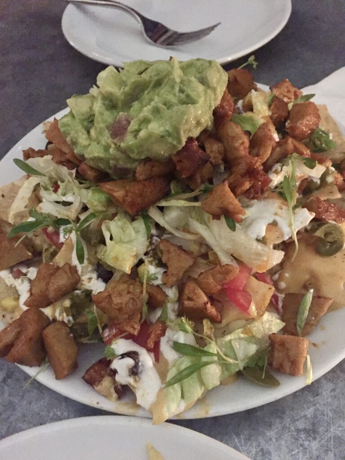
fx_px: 385
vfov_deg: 61.7
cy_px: 230
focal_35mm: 29
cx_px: 172
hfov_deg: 48.2
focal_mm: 4.15
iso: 1000
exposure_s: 1/15
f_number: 2.2
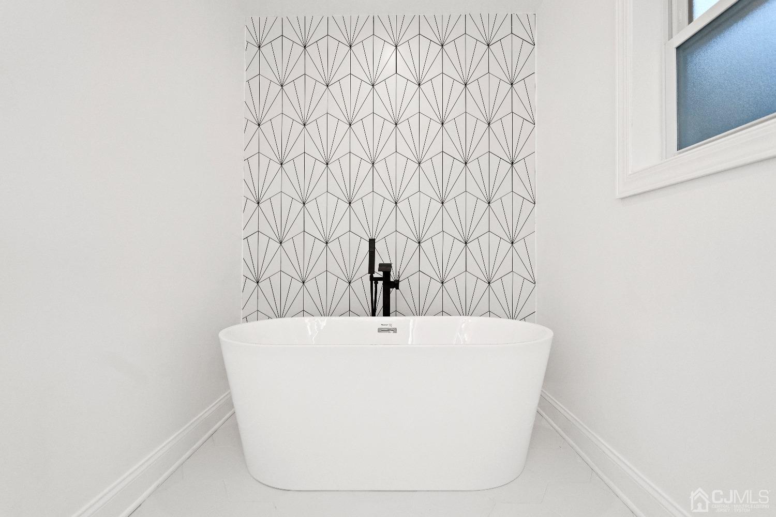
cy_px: 258
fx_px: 388
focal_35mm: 18
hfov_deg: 90.0
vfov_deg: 67.4
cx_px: 388
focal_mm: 18
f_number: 4
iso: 800
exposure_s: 1/100
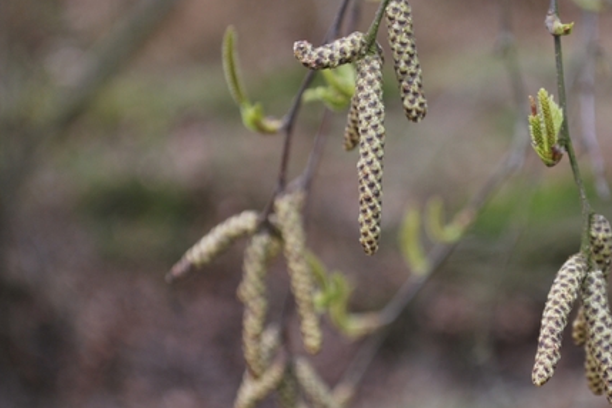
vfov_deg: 13.0
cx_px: 407
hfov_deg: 19.4
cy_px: 213
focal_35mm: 105
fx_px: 1785
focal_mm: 50
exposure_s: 1/125
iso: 200
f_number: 5.6
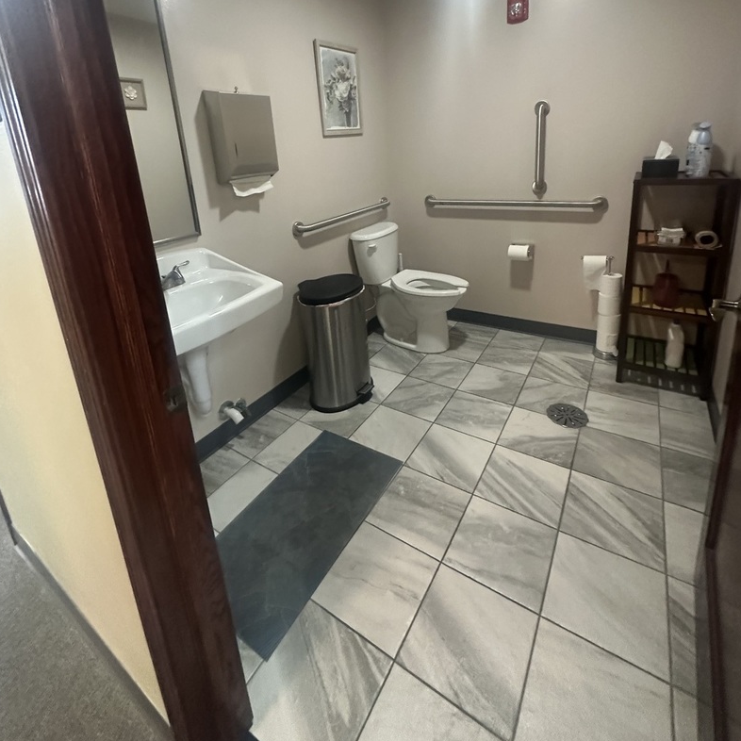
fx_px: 412
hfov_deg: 84.0
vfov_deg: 81.3
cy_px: 251
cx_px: 371
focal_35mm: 17
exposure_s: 1/60
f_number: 2.2
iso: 800
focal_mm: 2.22
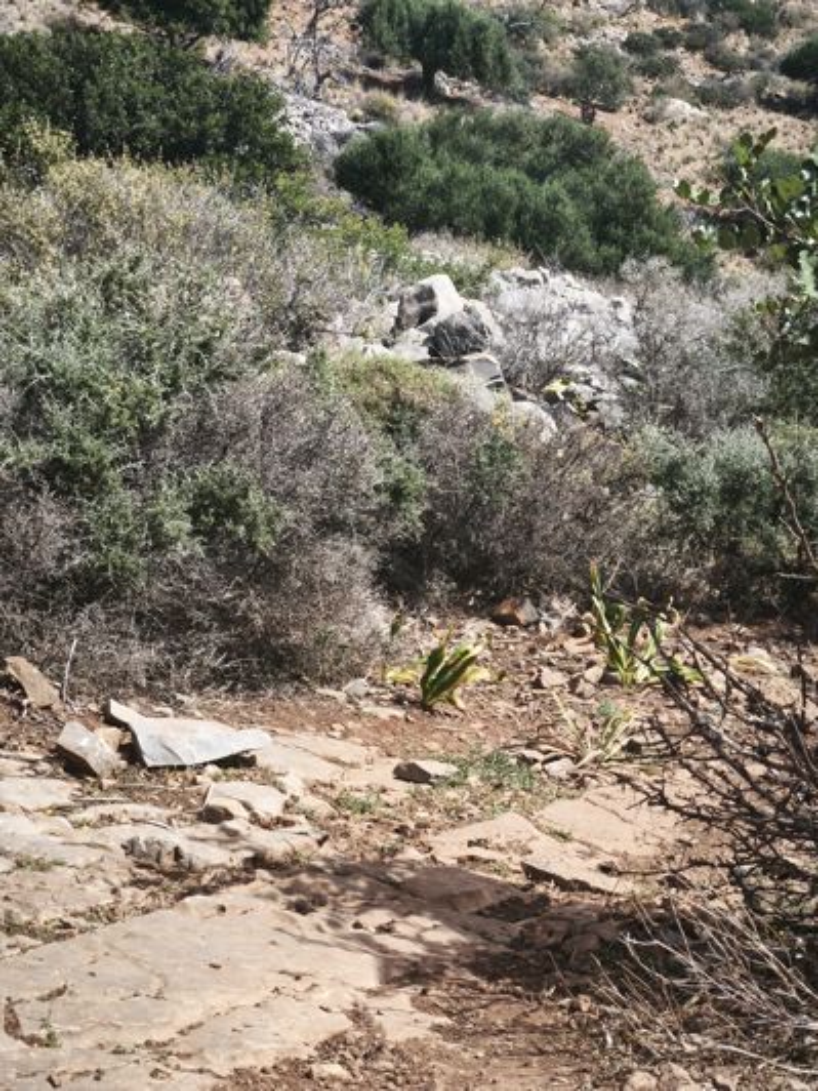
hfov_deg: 18.2
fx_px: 2552
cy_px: 546
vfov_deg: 24.1
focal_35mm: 81
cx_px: 409
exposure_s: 1/403
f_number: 1.9
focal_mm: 7.1
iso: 50
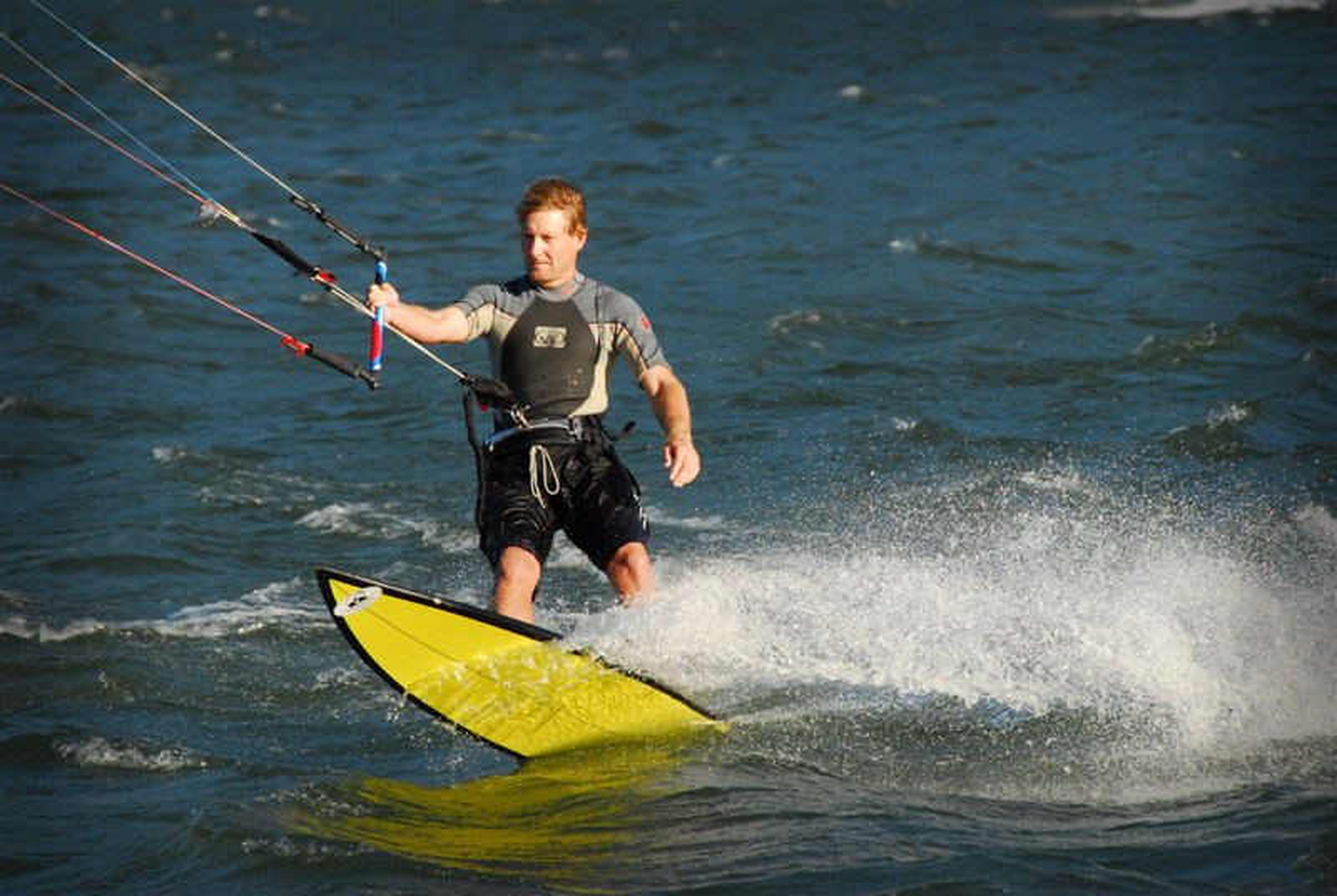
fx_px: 11158
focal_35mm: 300
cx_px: 668
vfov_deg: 4.6
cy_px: 448
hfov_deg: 6.9
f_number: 7.1
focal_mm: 200
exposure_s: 1/800
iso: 400
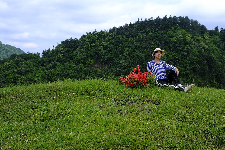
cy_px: 75
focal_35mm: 35
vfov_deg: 37.8
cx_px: 112
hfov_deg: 54.4
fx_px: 219
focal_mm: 23.3
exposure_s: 1/550
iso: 250
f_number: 6.4
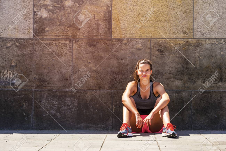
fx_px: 753
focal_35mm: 120
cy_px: 76
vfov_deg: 11.4
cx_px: 113
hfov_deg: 17.1
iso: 80
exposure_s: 1/200
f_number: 8
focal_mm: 120
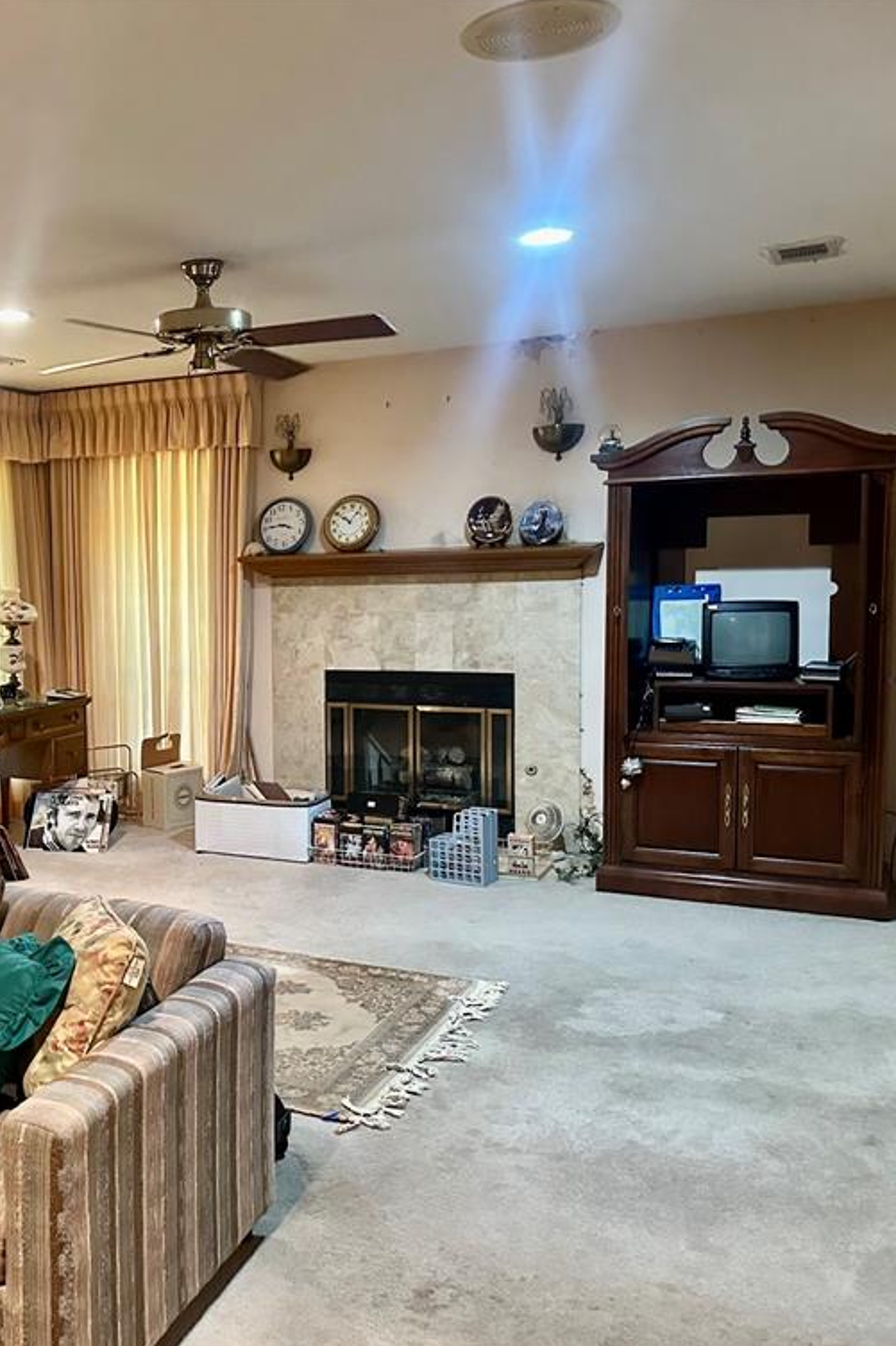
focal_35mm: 34
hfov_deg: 37.0
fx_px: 1270
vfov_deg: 55.8
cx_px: 138
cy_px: 680
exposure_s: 1/60
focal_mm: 6.86
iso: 640
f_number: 1.78
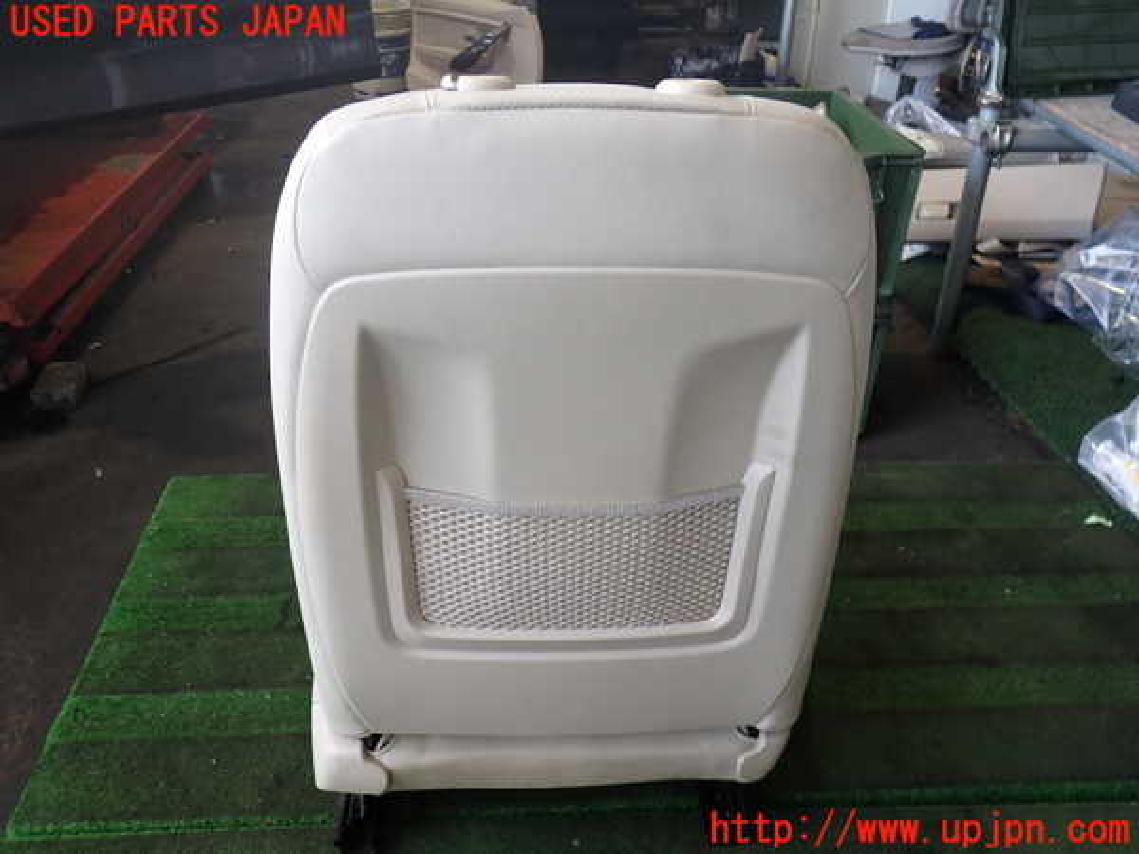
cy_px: 427
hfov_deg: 60.0
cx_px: 570
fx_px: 987
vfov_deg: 46.8
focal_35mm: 30
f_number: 2.3
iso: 200
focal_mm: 5.4
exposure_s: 1/80
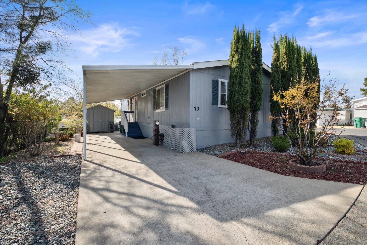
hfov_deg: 100.4
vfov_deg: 77.3
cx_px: 184
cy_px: 122
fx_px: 153
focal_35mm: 15
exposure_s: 1/320
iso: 400
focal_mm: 10
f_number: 9
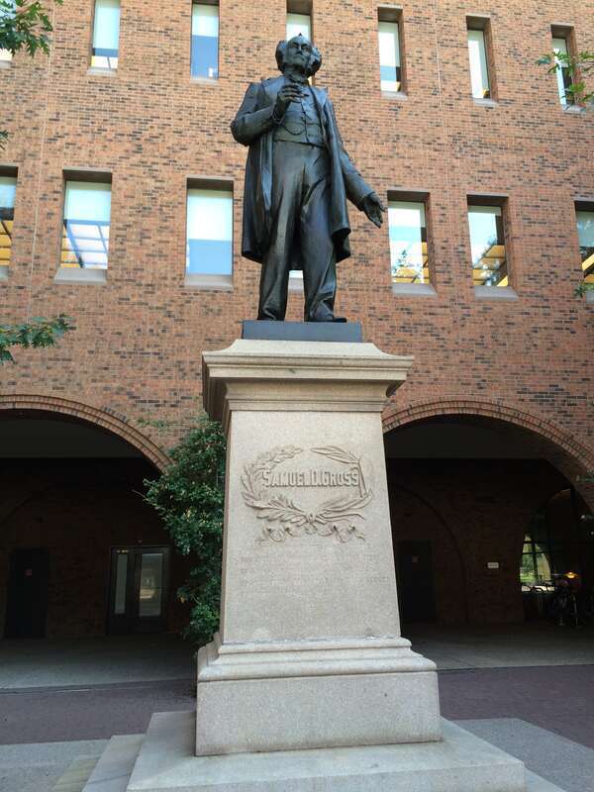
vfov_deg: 61.7
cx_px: 297
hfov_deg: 48.2
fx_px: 664
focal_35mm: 29
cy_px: 396
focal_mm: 4.15
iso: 50
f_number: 2.2
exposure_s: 1/120
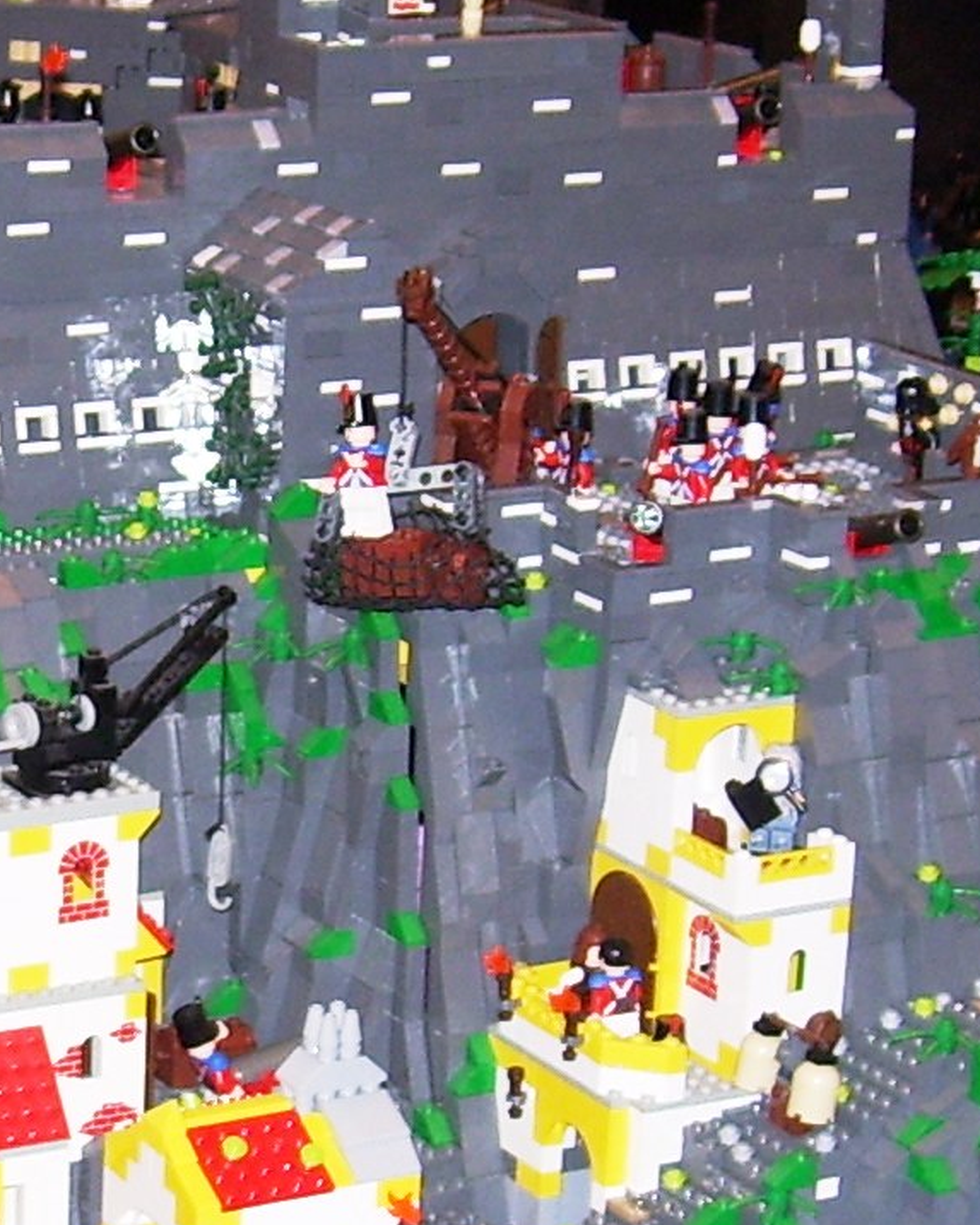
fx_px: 4096
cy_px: 917
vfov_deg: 16.9
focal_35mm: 113
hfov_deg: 13.4
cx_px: -62
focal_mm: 6
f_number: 2.7
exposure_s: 1/60
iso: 80
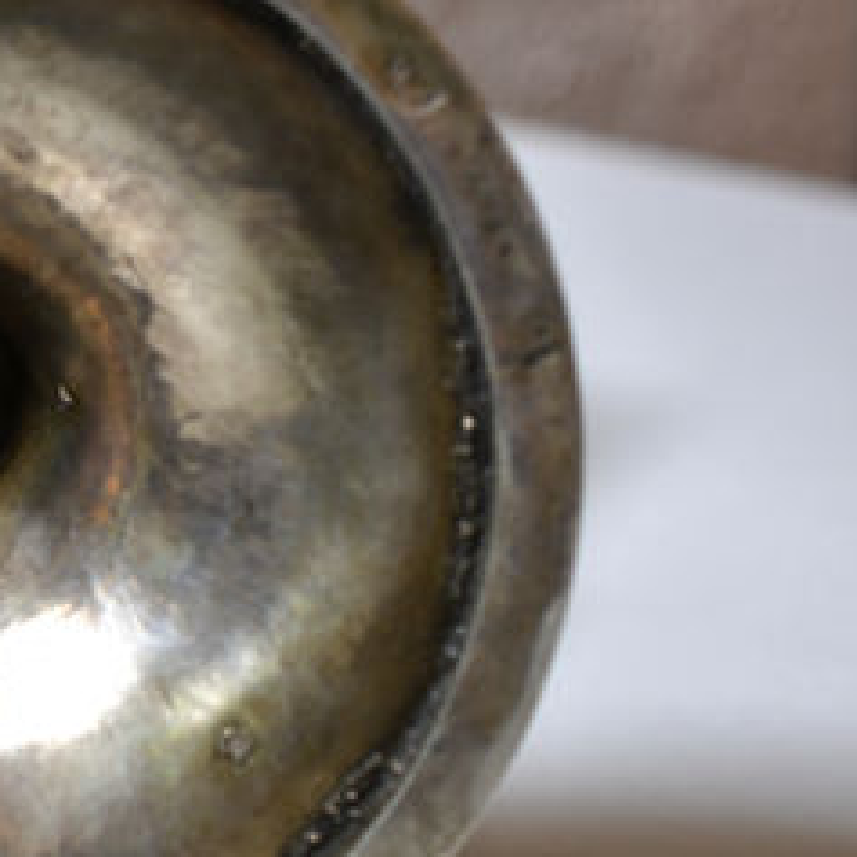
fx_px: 3613
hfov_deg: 13.2
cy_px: 459
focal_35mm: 129
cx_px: -108
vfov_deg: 13.5
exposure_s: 1/100
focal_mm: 40
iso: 400
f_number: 5
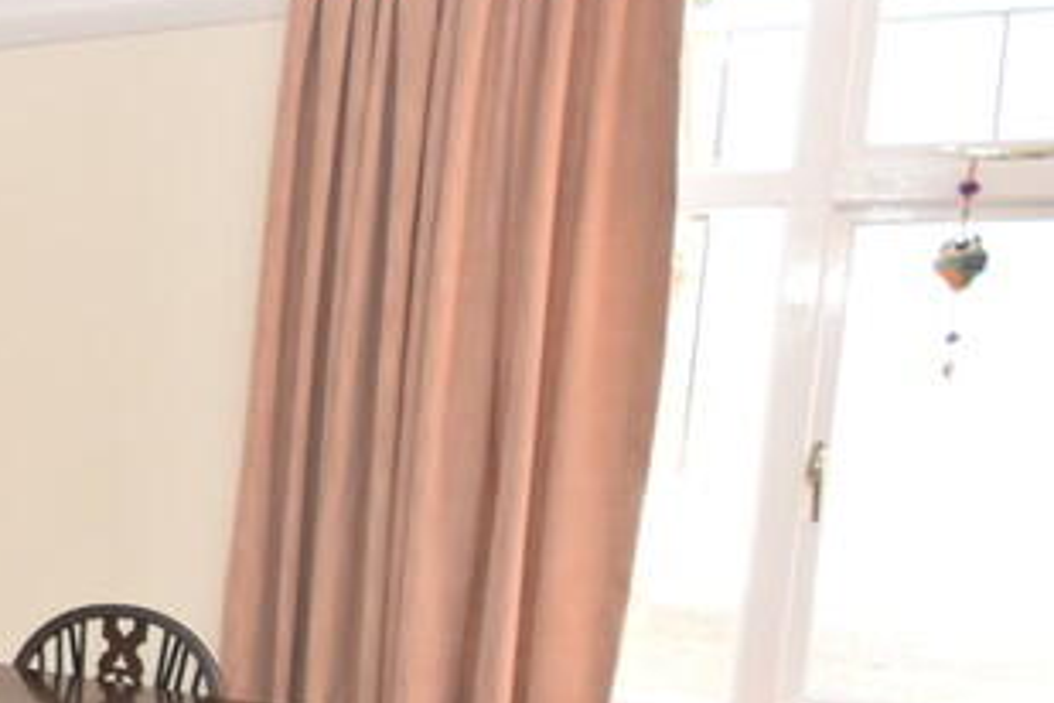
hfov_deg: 25.0
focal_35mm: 55
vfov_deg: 24.6
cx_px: -628
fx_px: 1600
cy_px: 486
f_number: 4.2
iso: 800
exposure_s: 1/125
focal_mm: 11
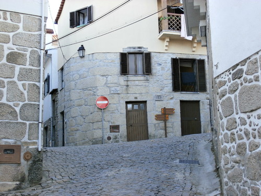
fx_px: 377
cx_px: 130
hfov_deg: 38.2
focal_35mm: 50
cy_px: 98
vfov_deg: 29.1
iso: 100
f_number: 3.9
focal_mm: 8.85
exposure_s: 1/80
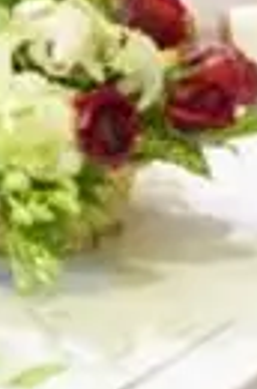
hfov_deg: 4.9
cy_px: -338
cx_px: -93
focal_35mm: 277
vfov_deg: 7.2
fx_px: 2982
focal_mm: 46
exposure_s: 1/100
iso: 6400
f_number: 5.6
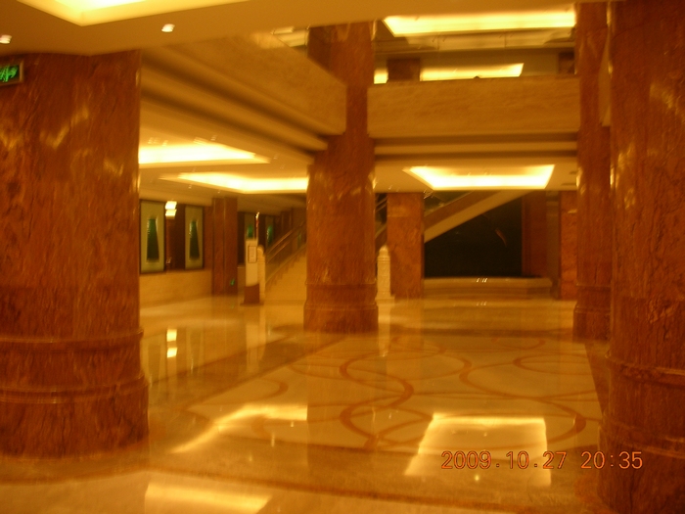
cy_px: 257
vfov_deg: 40.7
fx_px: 693
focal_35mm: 35
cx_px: 342
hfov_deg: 52.6
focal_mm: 5.8
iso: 50
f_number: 3
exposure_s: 1/7.3
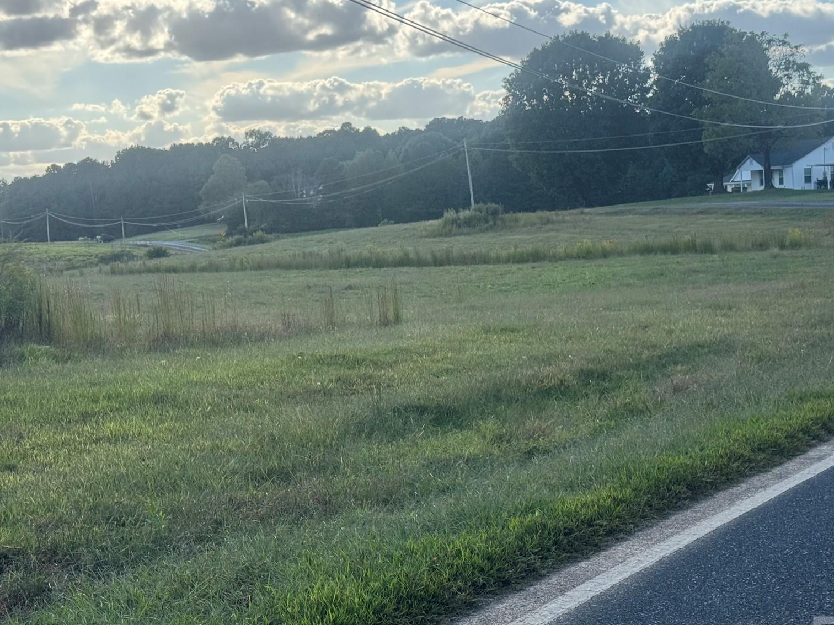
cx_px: 430
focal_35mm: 65
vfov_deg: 22.6
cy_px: 297
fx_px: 1566
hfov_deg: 29.8
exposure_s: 1/2959
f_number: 1.78
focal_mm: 6.76
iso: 64
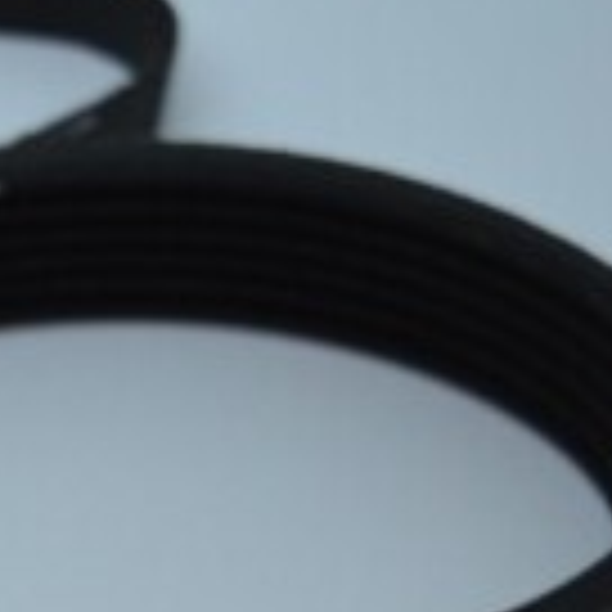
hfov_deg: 6.9
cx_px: -792
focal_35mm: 242
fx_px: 4841
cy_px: 799
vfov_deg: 7.2
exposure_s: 1/125
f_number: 5.6
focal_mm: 36
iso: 360
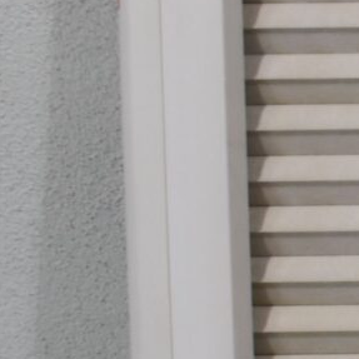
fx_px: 2802
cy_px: 371
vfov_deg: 7.3
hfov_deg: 6.6
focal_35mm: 239
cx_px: 1097
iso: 220
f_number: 5.6
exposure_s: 1/125
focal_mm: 21
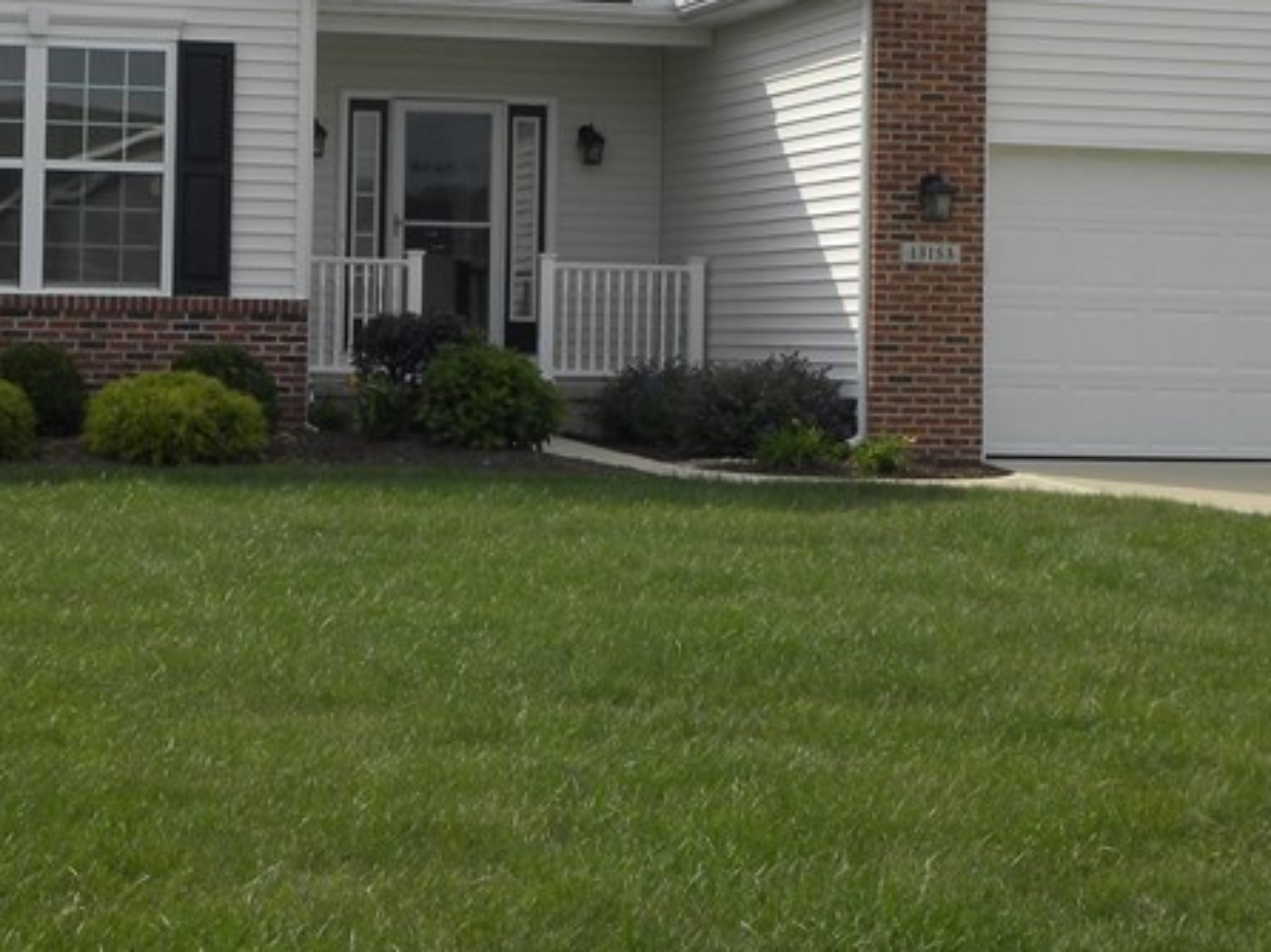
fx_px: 3119
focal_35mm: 85
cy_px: 237
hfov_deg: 23.0
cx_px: 467
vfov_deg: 17.3
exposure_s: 1/262
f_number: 5.6
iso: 64
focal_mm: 6.6
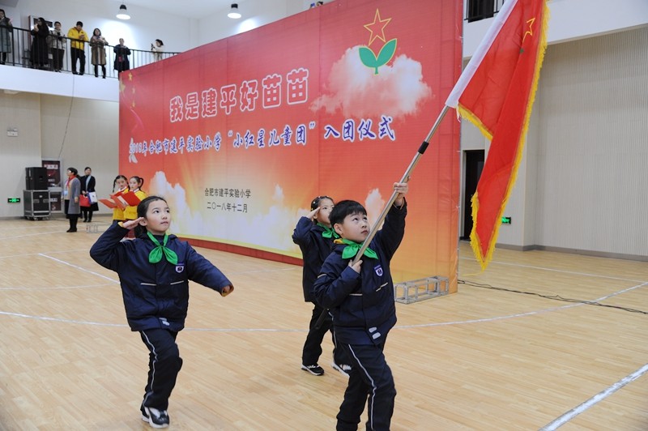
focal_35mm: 31
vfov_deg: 42.3
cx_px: 324
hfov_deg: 60.3
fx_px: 558
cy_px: 216
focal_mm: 31
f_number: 4
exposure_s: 1/125
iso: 1000
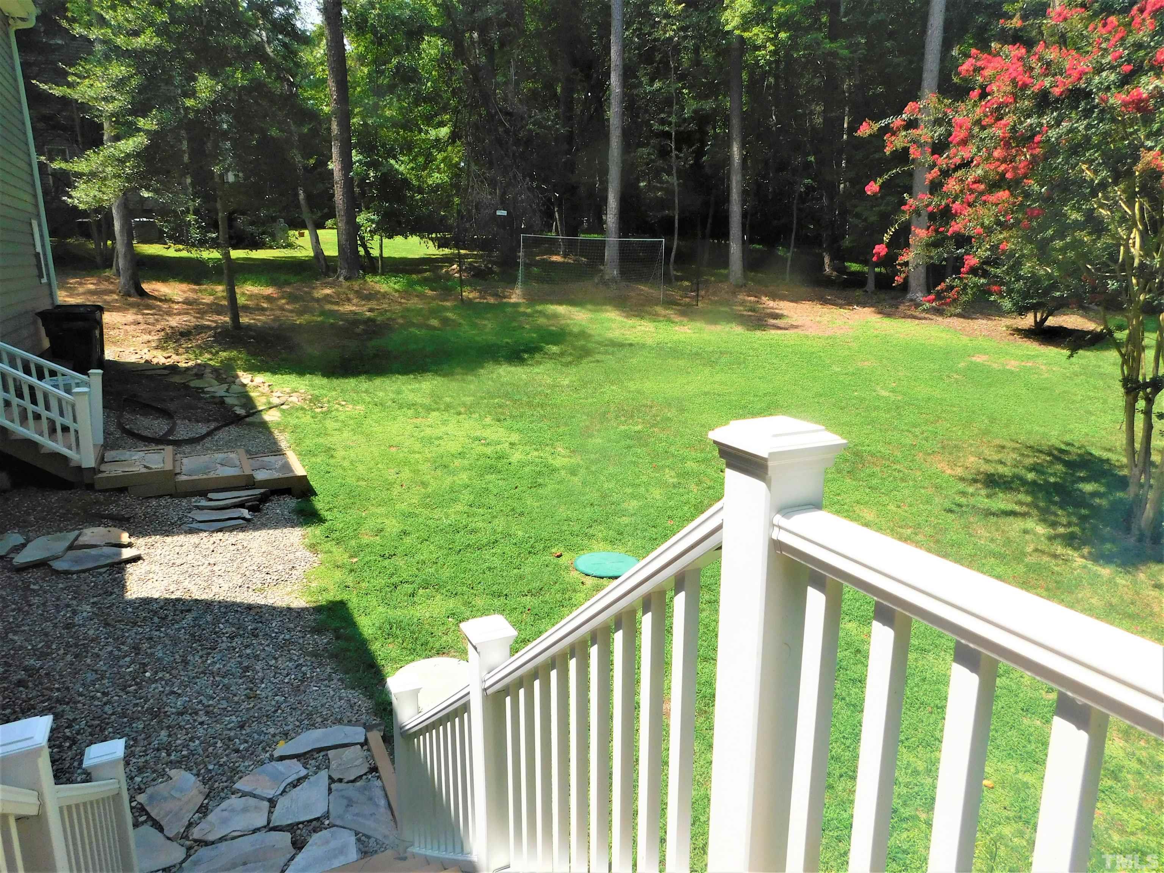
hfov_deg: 73.9
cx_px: 582
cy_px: 436
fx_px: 773
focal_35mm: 23
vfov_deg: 58.9
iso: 125
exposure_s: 1/1250
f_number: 3
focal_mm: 4
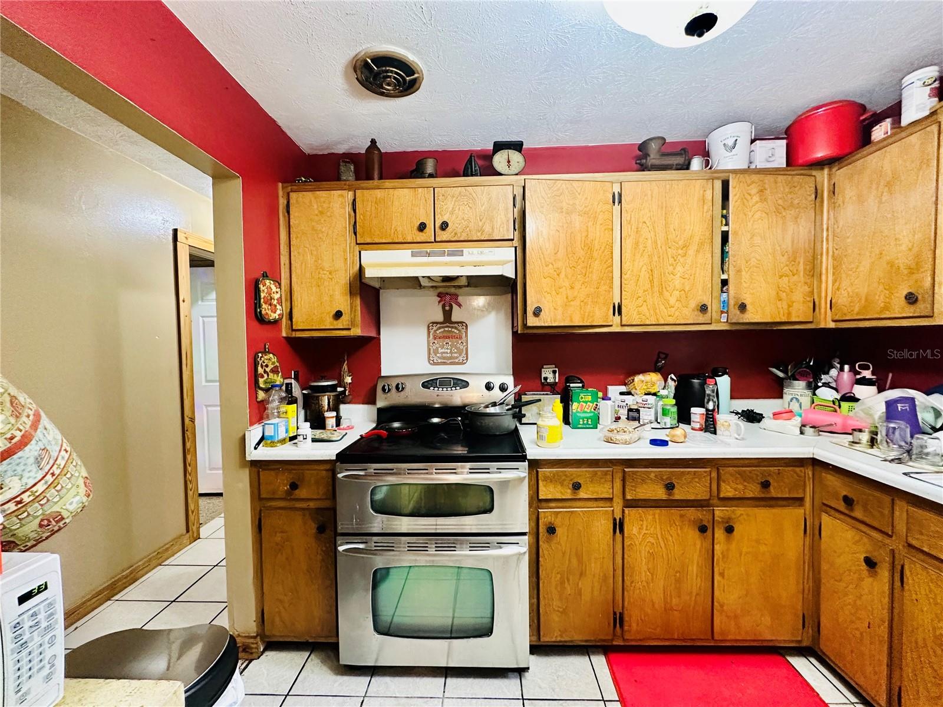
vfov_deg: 85.7
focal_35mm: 14
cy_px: 354
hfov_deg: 102.1
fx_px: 381
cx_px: 472
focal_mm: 2.22
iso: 500
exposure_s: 1/60
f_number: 2.2
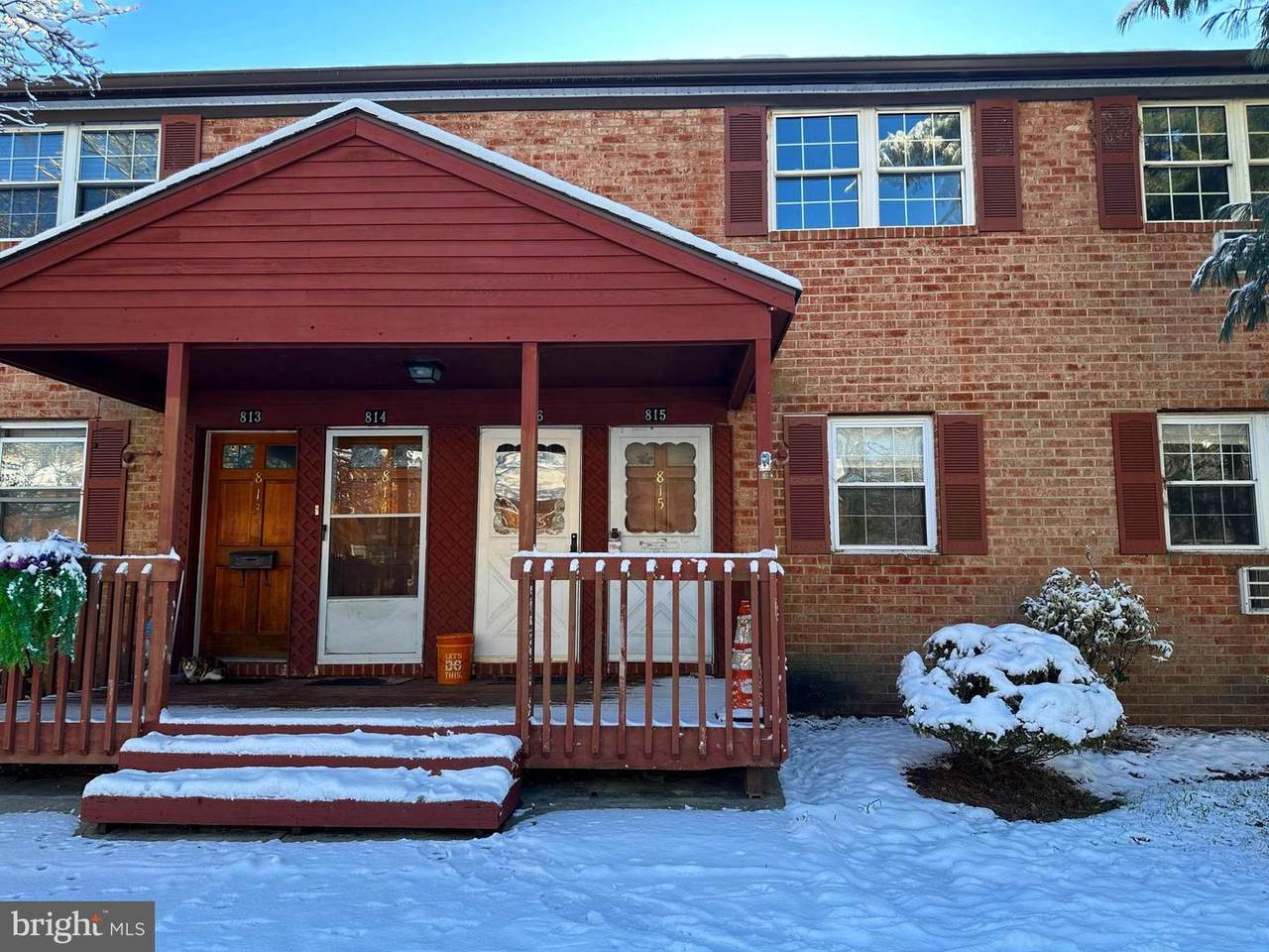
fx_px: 880
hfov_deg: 71.6
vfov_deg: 56.8
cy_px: 476
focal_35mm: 24
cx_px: 634
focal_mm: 6.86
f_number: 1.78
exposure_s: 1/663
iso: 80
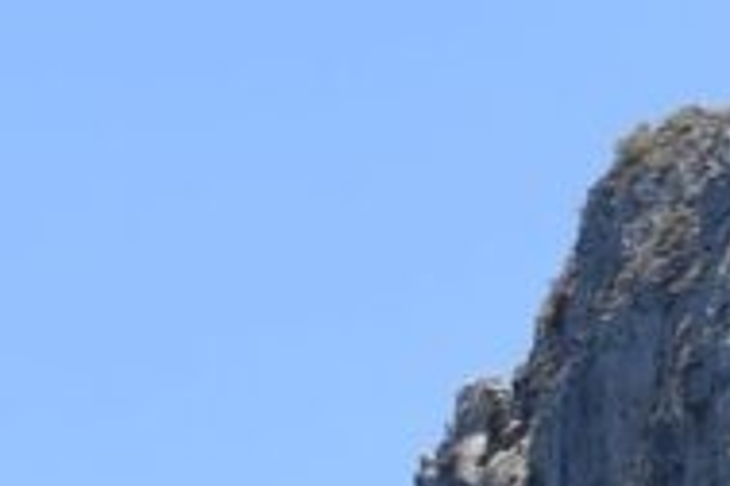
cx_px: 201
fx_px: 5046
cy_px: 1356
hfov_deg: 8.3
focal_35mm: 249
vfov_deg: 5.3
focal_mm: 29
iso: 200
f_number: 9
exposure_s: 1/320
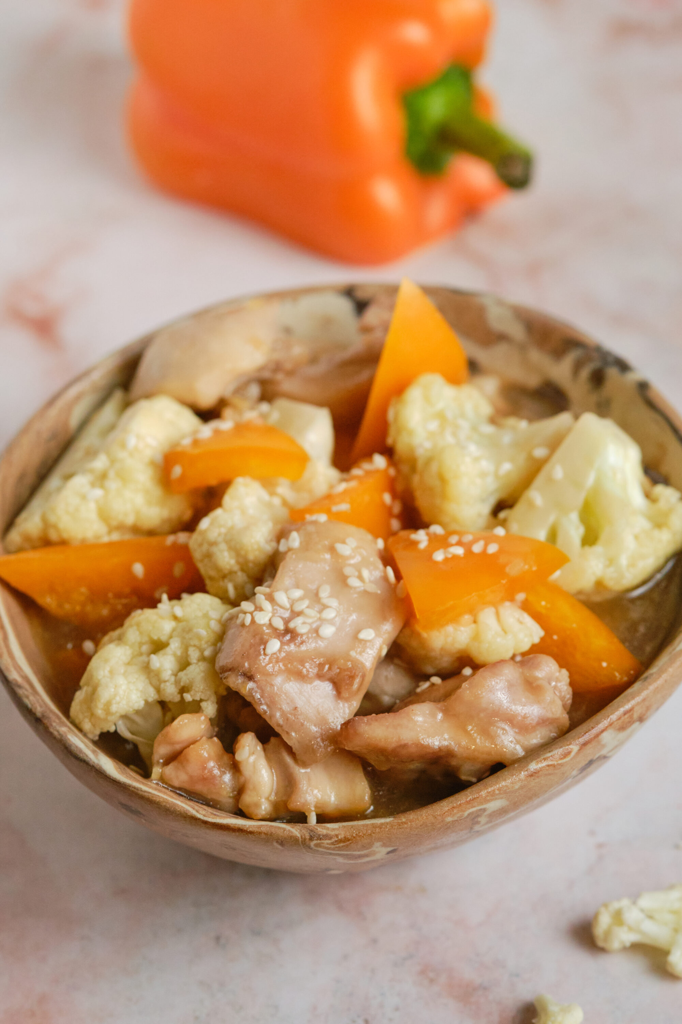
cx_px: 341
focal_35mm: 90
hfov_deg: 15.2
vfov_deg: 22.6
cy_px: 512
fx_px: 2557
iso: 3200
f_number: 5.6
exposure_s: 1/60
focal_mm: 60
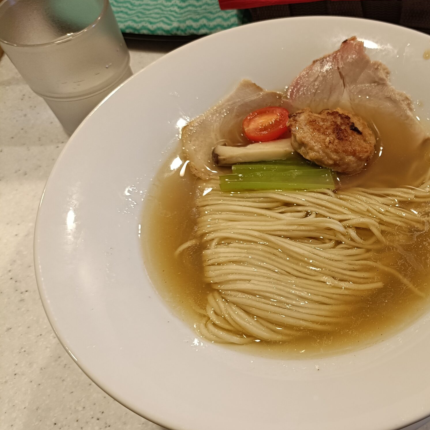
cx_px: 369
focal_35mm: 38
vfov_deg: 43.9
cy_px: 210
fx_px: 534
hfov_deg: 41.1
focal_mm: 4.7
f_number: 1.7
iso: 500
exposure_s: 1/60
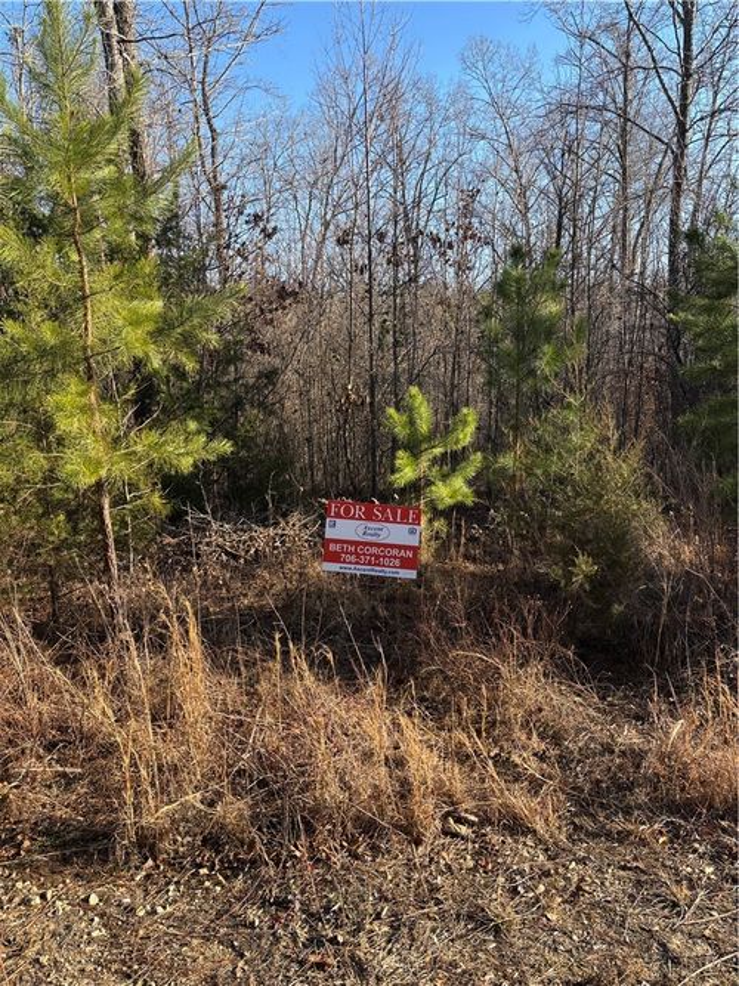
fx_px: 740
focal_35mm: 26
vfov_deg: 67.3
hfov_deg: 53.0
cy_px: 493
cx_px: 370
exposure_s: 1/831
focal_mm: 5.96
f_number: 1.6
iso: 50
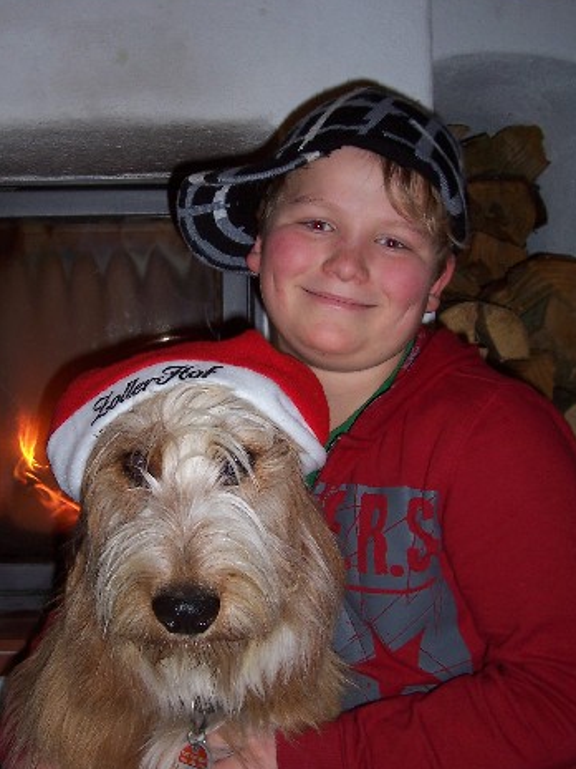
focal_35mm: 44
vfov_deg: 42.9
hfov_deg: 32.7
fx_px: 976
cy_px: 398
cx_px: 210
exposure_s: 1/60
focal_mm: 5.6
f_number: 2.7
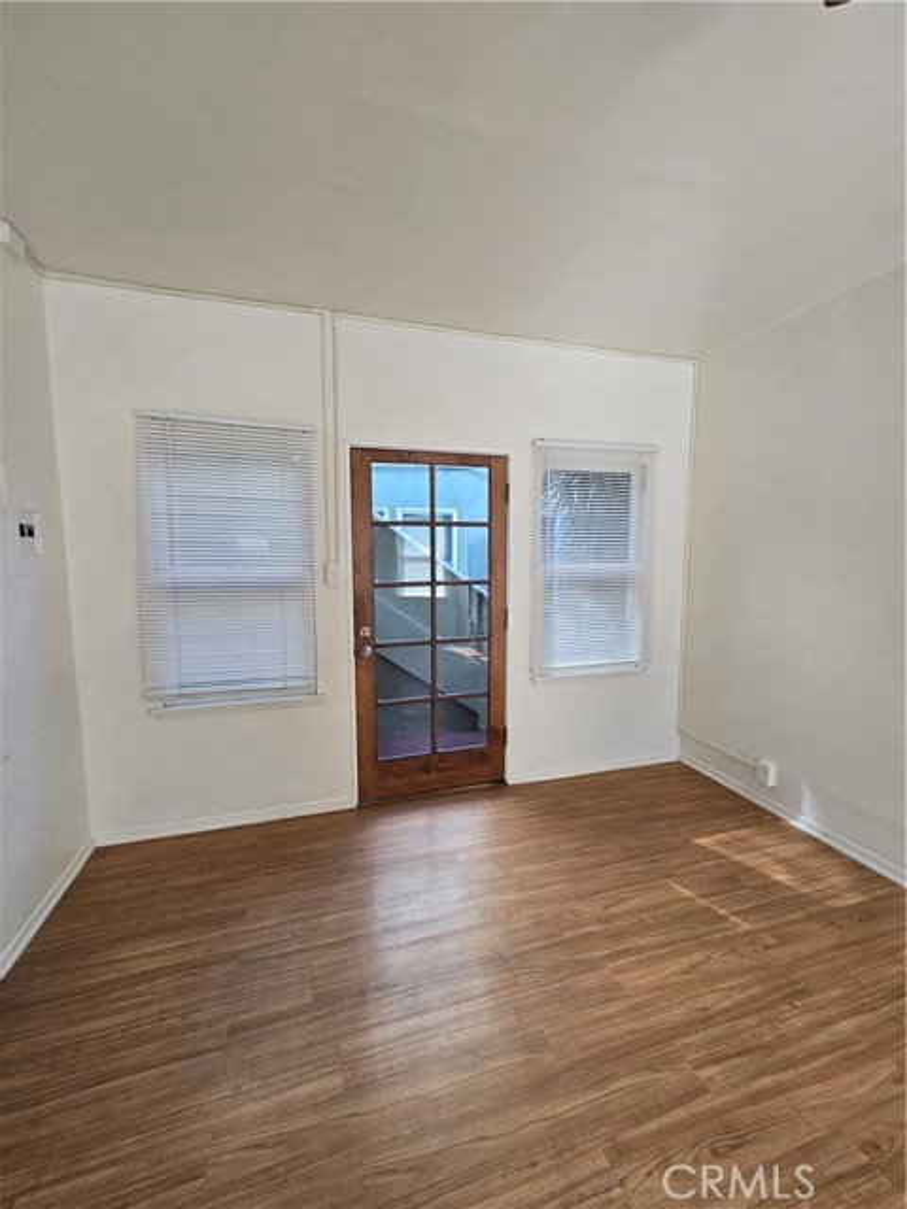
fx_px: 454
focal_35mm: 13
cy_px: 604
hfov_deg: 89.9
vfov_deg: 106.2
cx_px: 454
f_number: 2.2
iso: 50
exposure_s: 1/60
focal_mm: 2.2
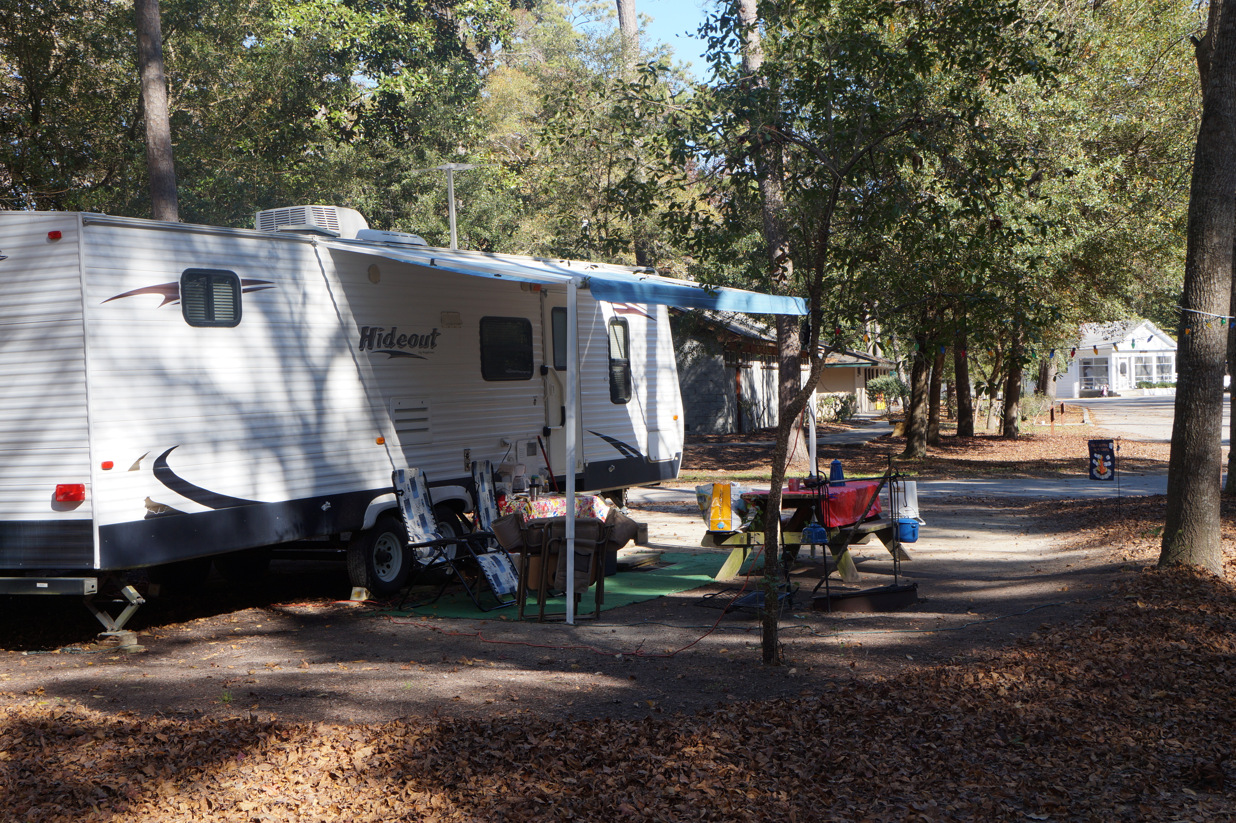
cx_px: 608
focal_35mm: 48
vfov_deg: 28.3
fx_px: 1630
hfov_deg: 41.5
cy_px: 412
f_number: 9
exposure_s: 1/80
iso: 100
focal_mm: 31
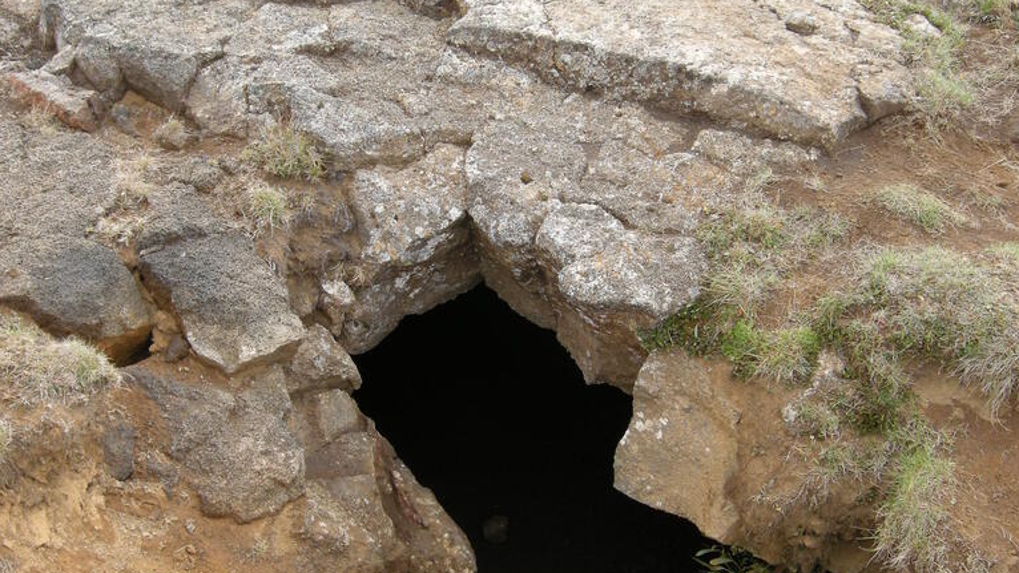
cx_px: 510
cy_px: 271
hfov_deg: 40.6
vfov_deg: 23.5
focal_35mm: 51
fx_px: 1378
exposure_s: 1/117
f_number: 3.8
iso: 100
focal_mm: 7.5
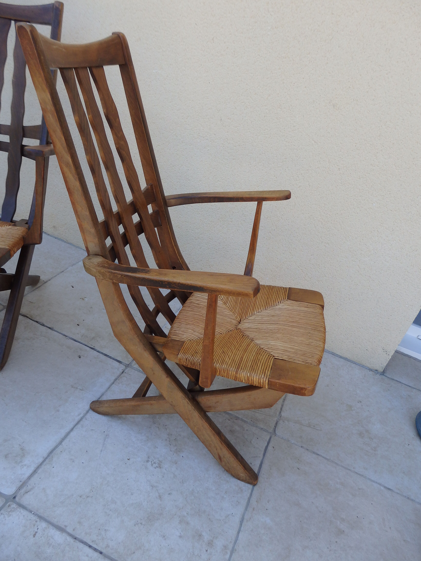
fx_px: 405
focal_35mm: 25
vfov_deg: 69.4
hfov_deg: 54.9
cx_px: 210
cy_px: 280
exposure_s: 1/320
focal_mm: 4.5
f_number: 3
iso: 125
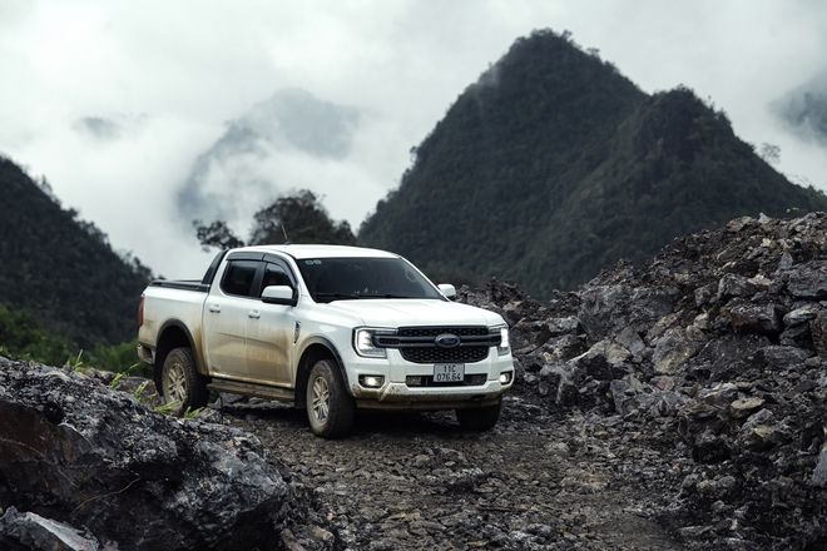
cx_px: 414
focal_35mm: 150
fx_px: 3446
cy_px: 276
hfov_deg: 13.7
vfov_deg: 9.1
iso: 800
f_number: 5
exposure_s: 1/250
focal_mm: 150
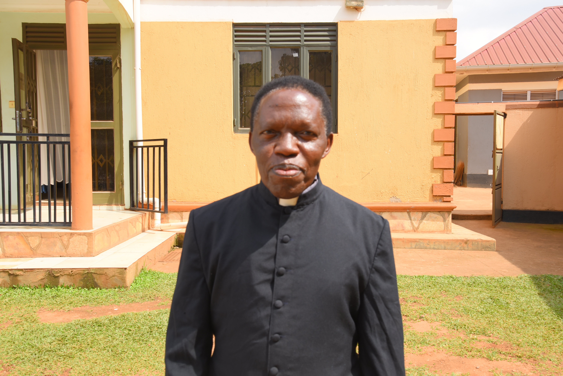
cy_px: 188
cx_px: 282
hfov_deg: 54.4
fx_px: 548
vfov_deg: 37.9
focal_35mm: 35
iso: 250
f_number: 11
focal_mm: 35
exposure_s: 1/125
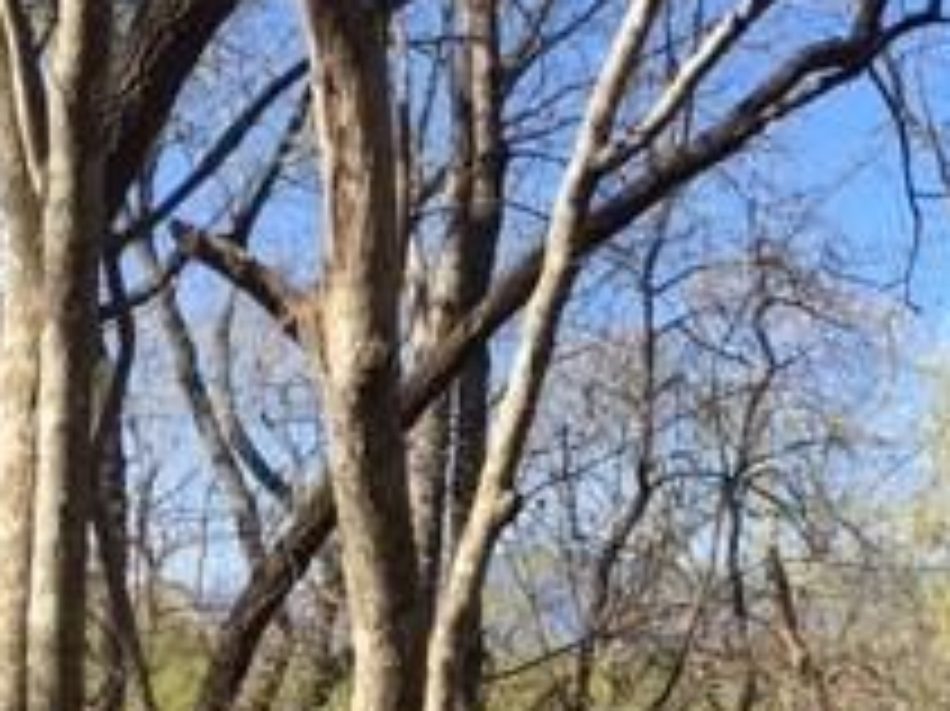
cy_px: 846
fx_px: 2414
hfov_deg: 22.0
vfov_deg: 16.1
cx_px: 770
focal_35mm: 88
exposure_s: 1/718
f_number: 2.2
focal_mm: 4.15
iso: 25
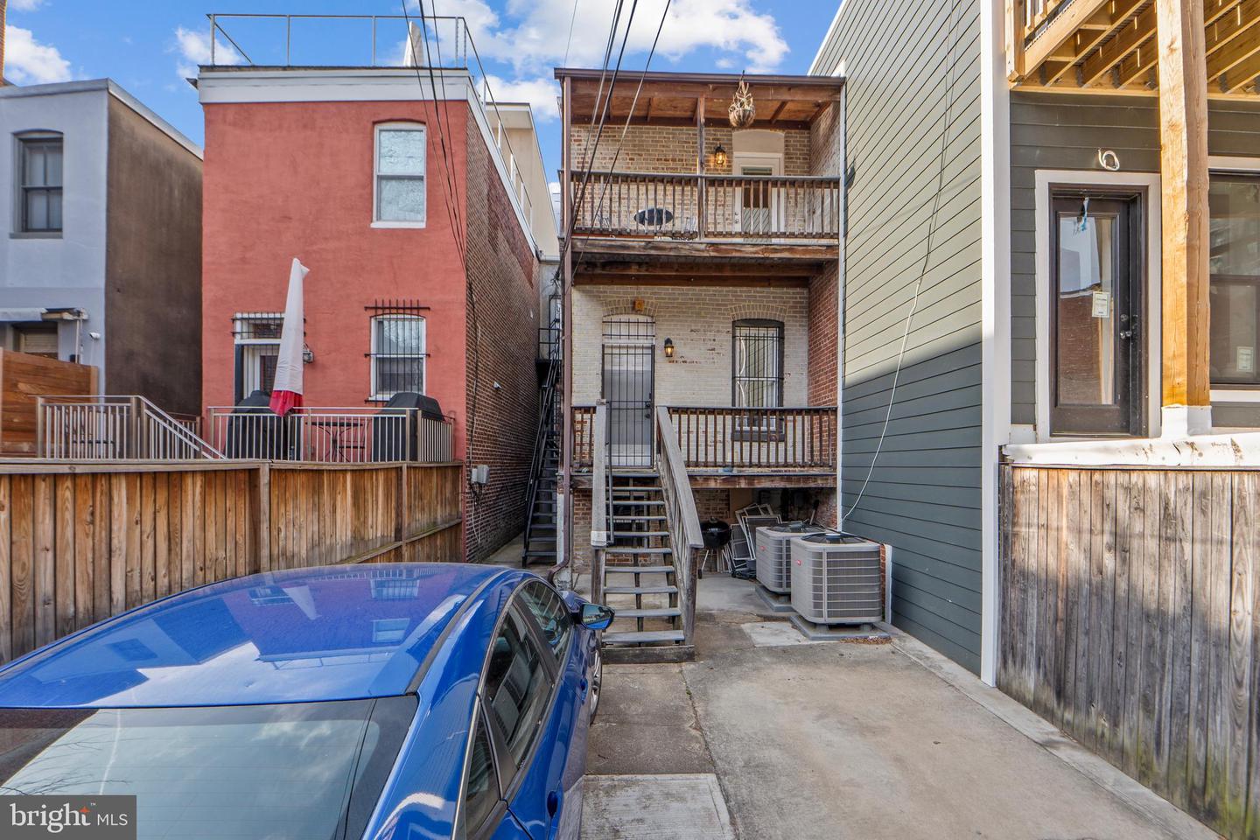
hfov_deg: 100.4
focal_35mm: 15
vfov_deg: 77.3
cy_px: 420
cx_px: 630
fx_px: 525
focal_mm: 10
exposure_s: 1/10
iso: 100
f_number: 9
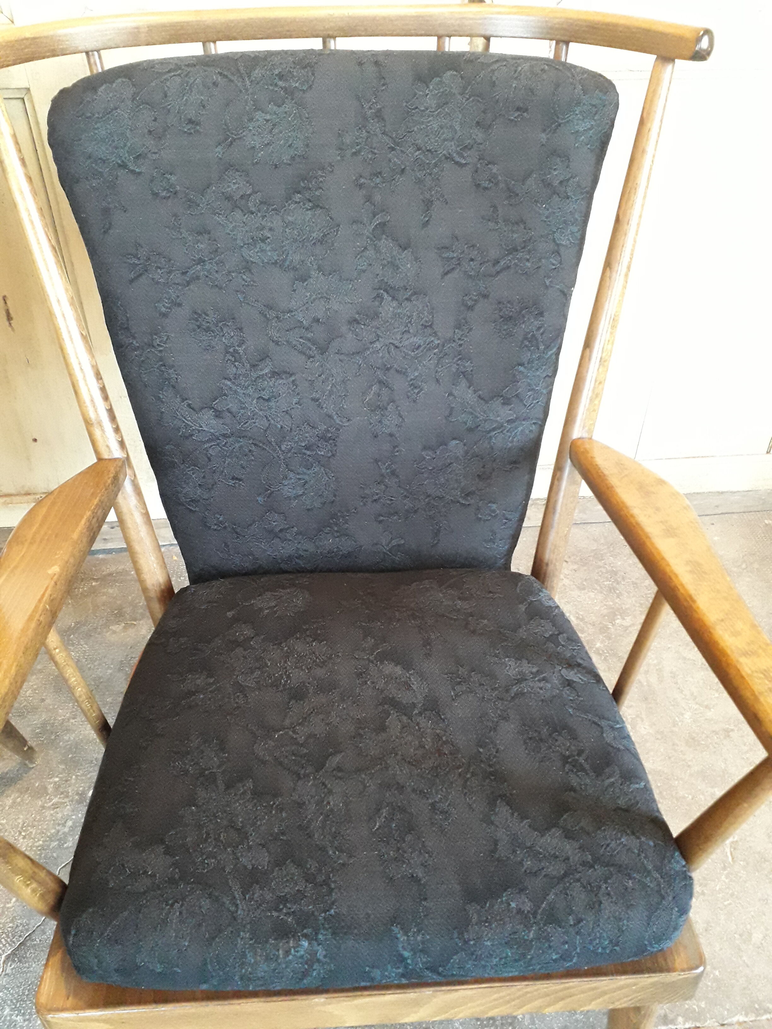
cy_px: 514
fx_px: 803
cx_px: 386
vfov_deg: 65.3
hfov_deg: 51.4
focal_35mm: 27
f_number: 1.9
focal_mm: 3.6
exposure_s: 1/20
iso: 500
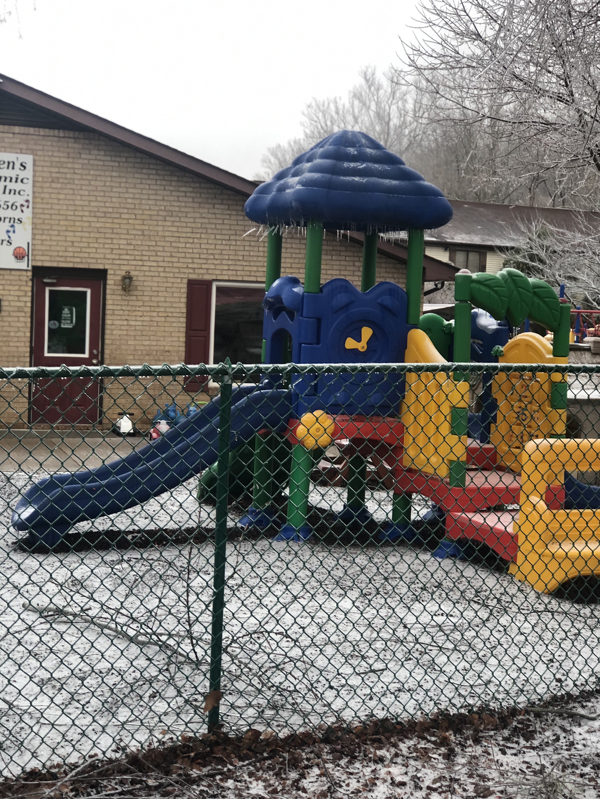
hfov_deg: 25.7
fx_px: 1317
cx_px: 300
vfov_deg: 33.8
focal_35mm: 57
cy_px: 400
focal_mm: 6.6
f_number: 2.8
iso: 20
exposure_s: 1/40
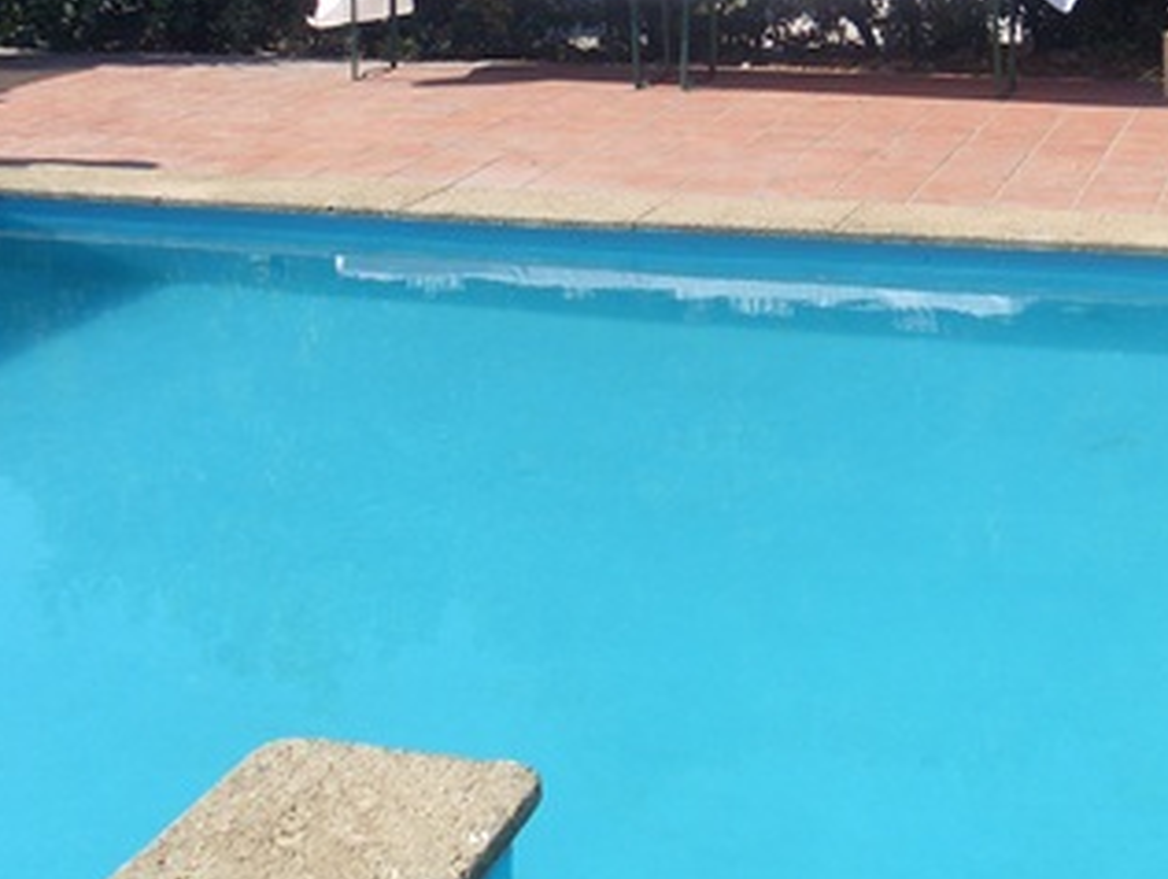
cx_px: 723
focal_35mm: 64
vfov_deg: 22.6
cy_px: 155
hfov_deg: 30.1
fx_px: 2163
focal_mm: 6.3
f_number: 7.7
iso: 80
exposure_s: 1/180
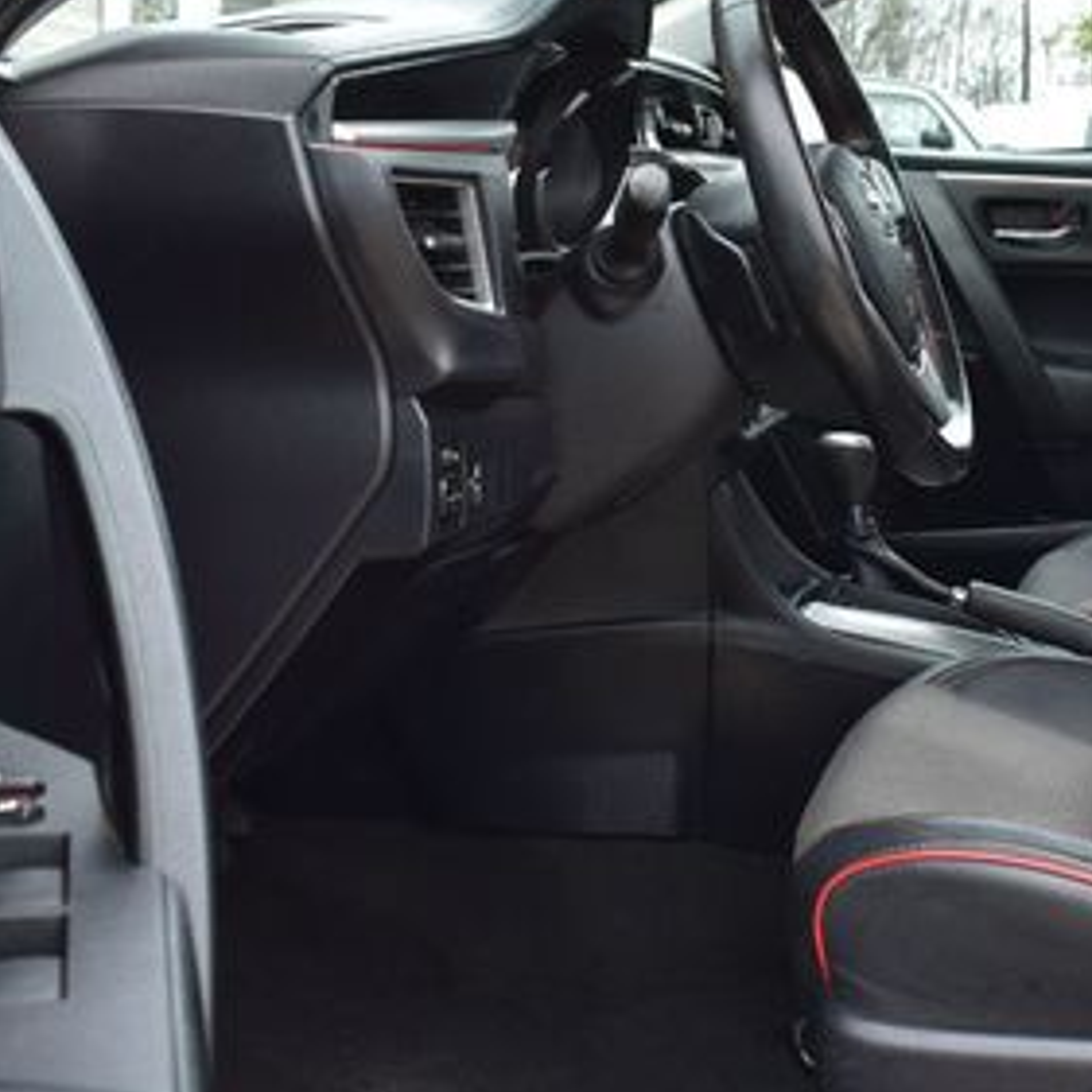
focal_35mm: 58
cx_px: 925
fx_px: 2070
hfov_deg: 28.7
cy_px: 396
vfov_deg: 29.4
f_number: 8
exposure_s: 1/60
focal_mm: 20
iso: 400
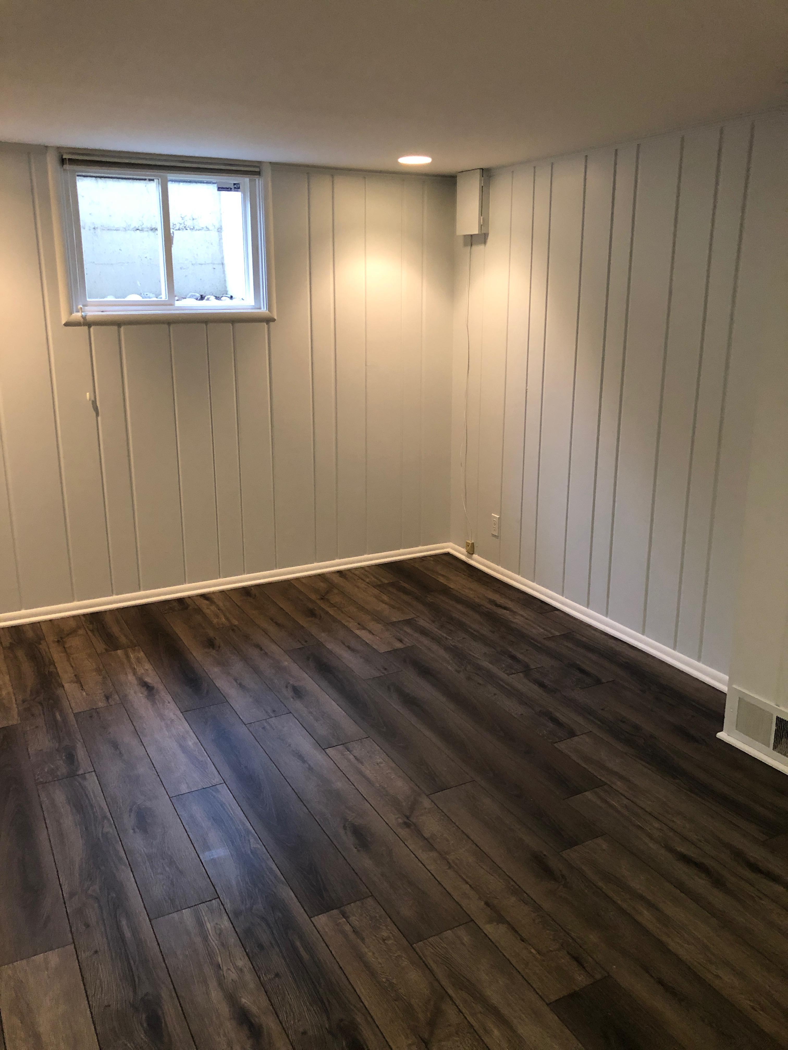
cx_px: 394
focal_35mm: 28
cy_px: 525
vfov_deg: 63.4
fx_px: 850
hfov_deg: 49.7
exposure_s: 1/15
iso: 100
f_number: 1.8
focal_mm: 3.99
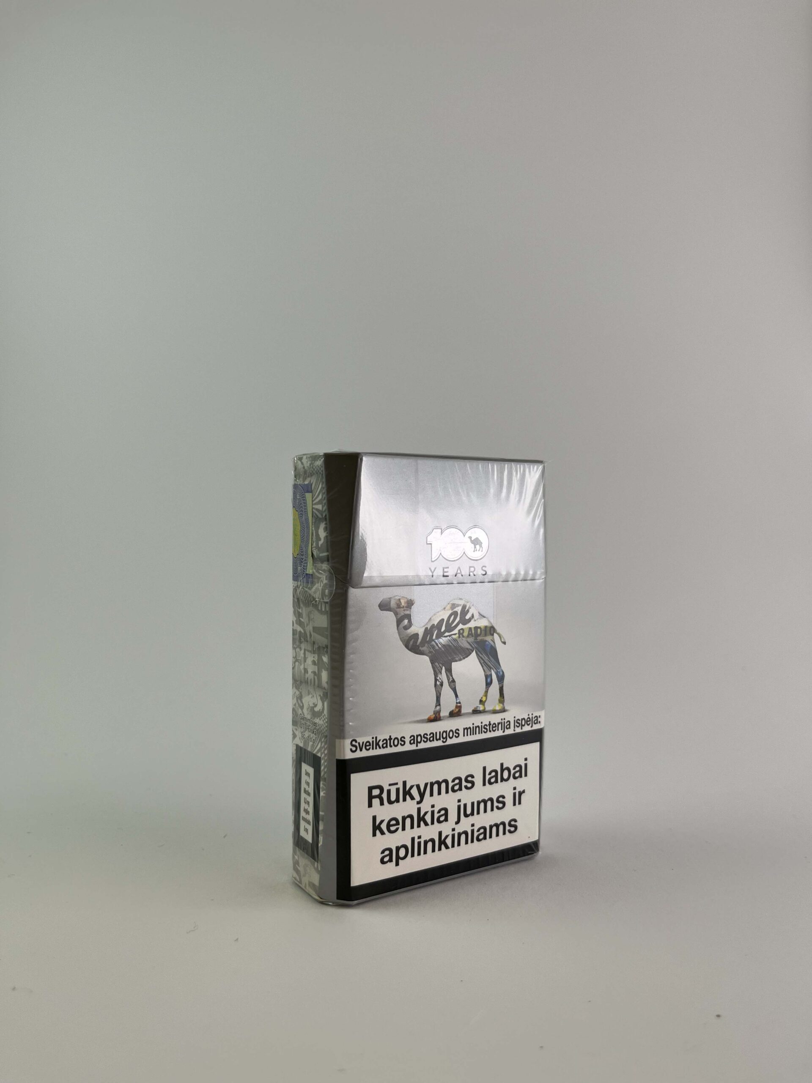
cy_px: 542
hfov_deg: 53.1
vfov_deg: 67.3
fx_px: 813
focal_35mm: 26
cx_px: 406
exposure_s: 1/481
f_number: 1.6
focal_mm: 5.1
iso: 50
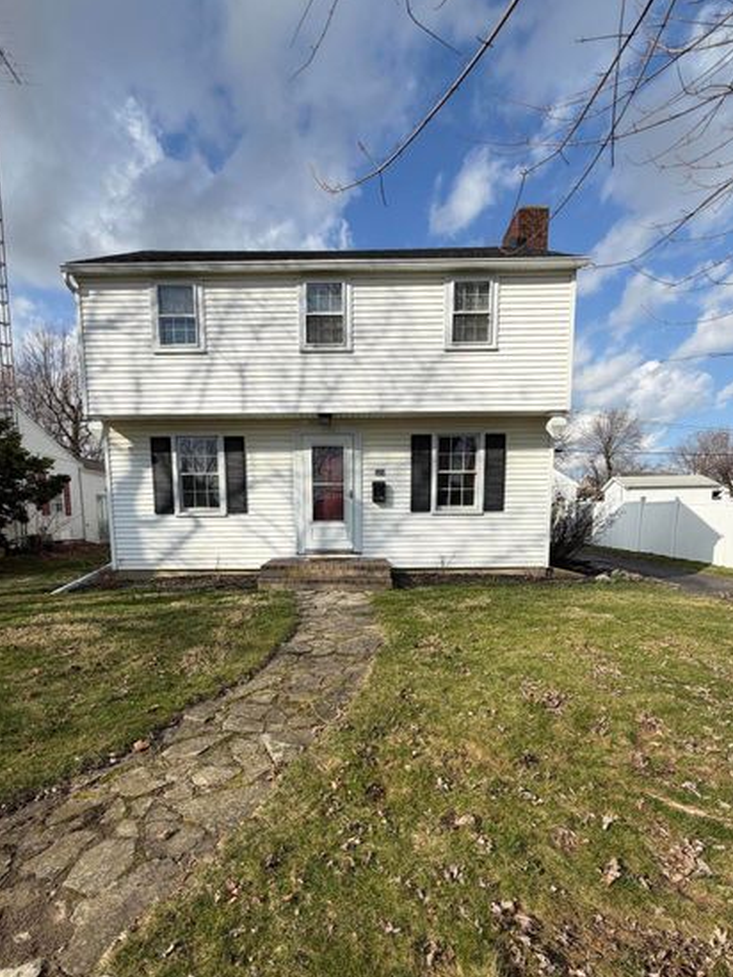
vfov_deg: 89.9
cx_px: 345
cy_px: 585
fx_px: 480
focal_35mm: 17
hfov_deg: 74.7
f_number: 2.2
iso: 20
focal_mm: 2.22
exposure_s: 1/1033
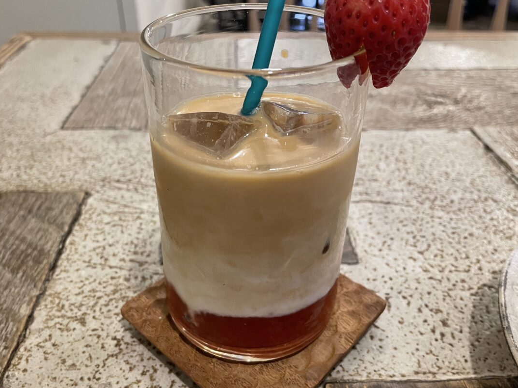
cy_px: 183
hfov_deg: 58.4
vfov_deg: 45.4
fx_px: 464
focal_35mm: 31
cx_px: 251
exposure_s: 1/50
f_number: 1.6
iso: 250
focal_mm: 4.2
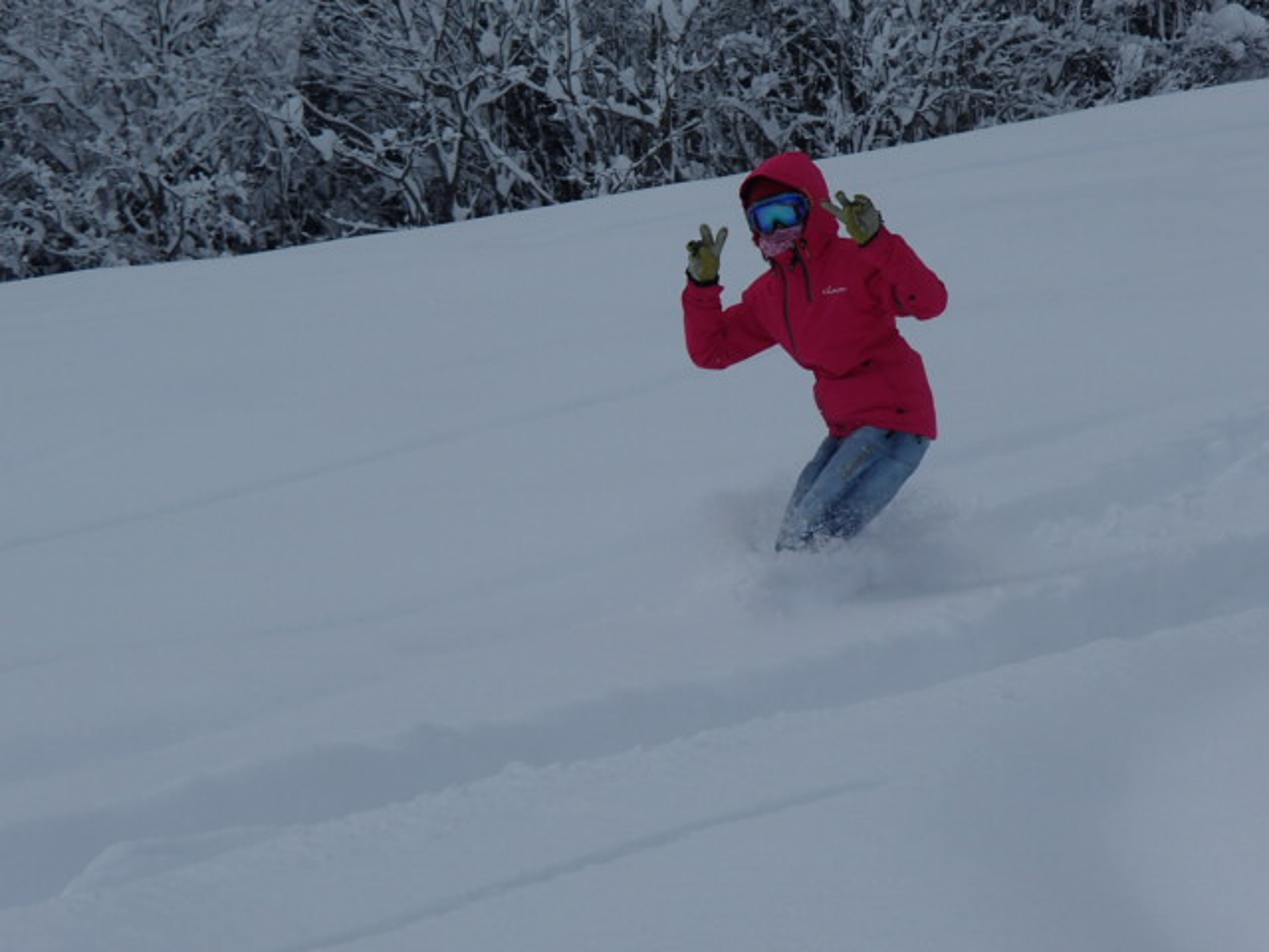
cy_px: 476
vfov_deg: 10.6
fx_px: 5132
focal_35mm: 140
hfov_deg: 14.1
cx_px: 634
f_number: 5.9
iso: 100
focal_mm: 25
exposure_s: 1/640
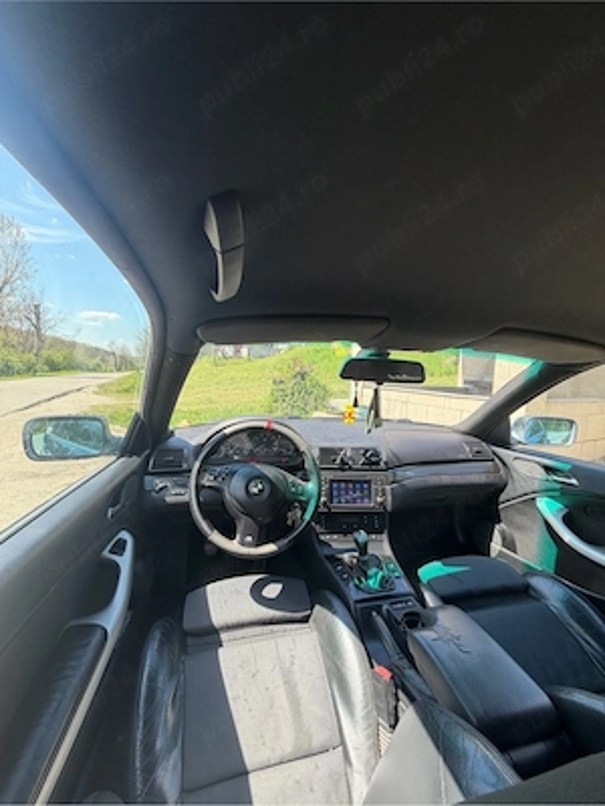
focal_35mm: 14
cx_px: 302
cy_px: 403
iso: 50
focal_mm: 2.22
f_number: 2.2
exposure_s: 1/176
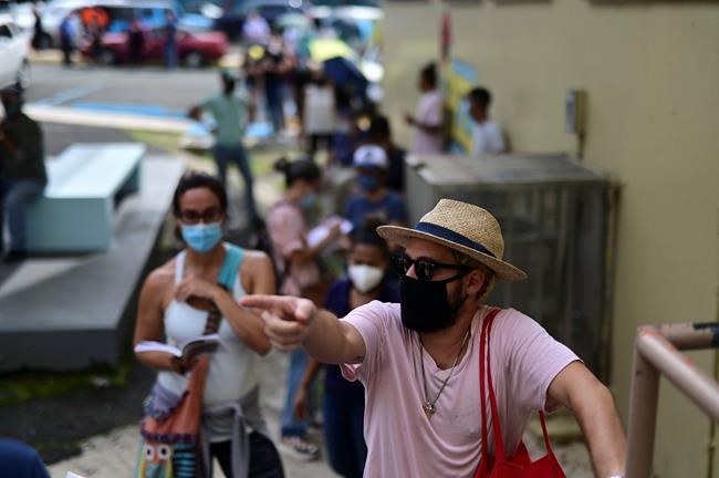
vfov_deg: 26.9
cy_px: 239
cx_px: 360
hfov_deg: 39.6
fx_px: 998
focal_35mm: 50
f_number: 1.4
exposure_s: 1/8000
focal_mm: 50
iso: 250
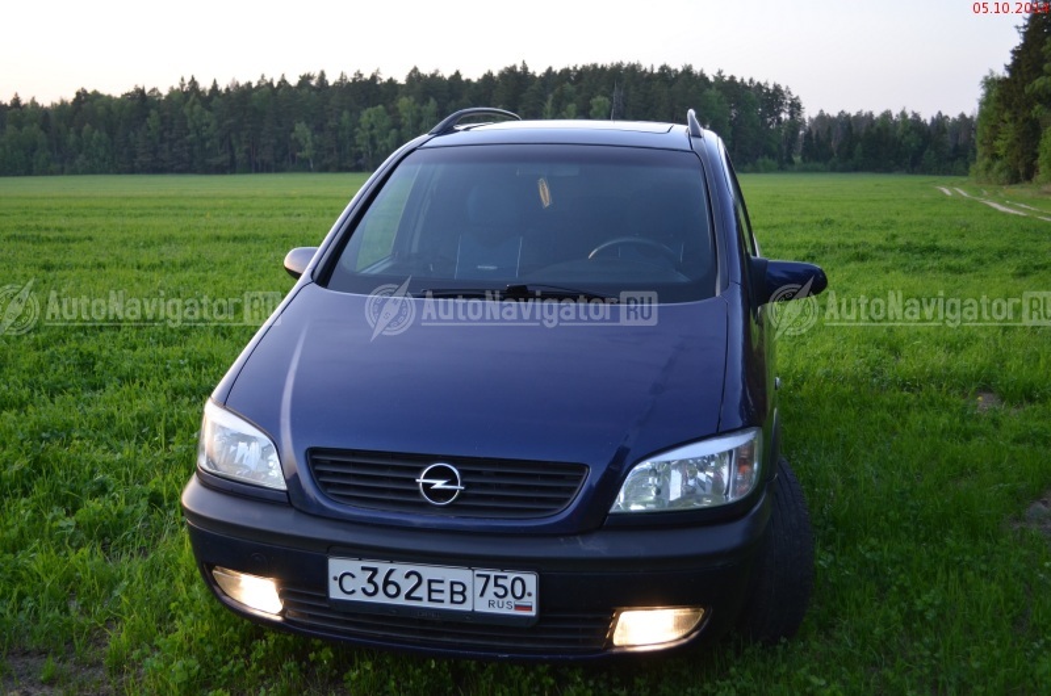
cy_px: 348
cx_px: 526
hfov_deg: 49.6
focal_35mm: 39
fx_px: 1136
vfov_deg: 34.1
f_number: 4.5
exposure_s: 1/80
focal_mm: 26
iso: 400
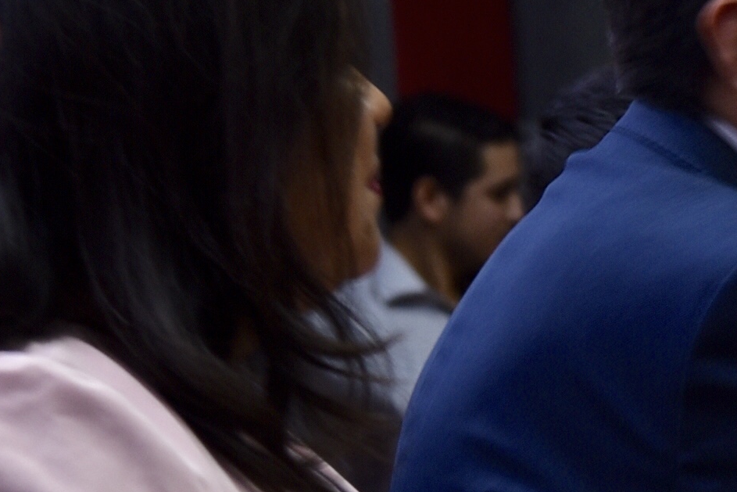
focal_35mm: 311
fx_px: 6367
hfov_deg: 6.4
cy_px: 533
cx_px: 1605
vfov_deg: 4.4
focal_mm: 65
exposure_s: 1/15
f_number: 4.5
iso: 250
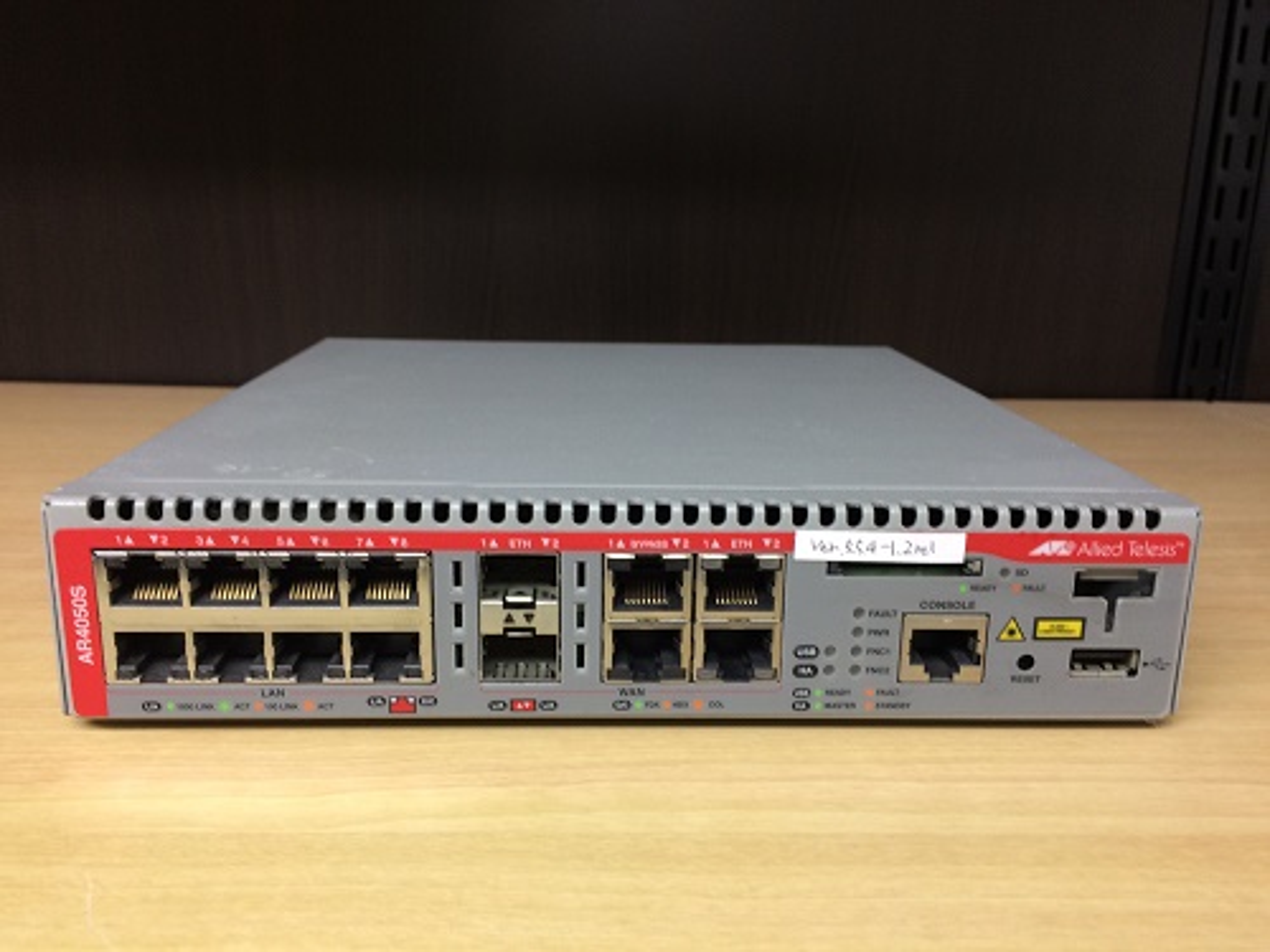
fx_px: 1064
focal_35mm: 29
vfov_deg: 48.2
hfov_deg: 61.7
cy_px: 476
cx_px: 635
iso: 80
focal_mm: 4.15
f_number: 2.2
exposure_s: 1/33
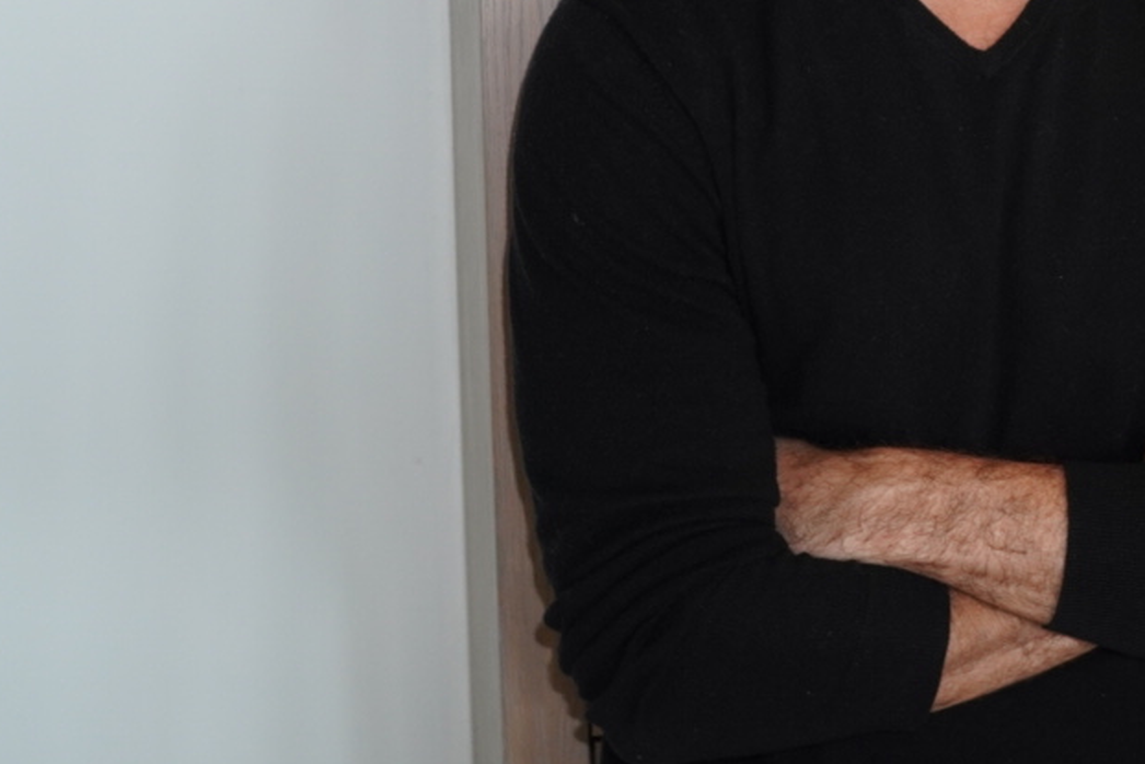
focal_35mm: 78
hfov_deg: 25.1
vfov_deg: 16.6
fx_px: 2481
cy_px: -212
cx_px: 1047
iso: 640
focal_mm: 20
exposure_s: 1/60
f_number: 4.5
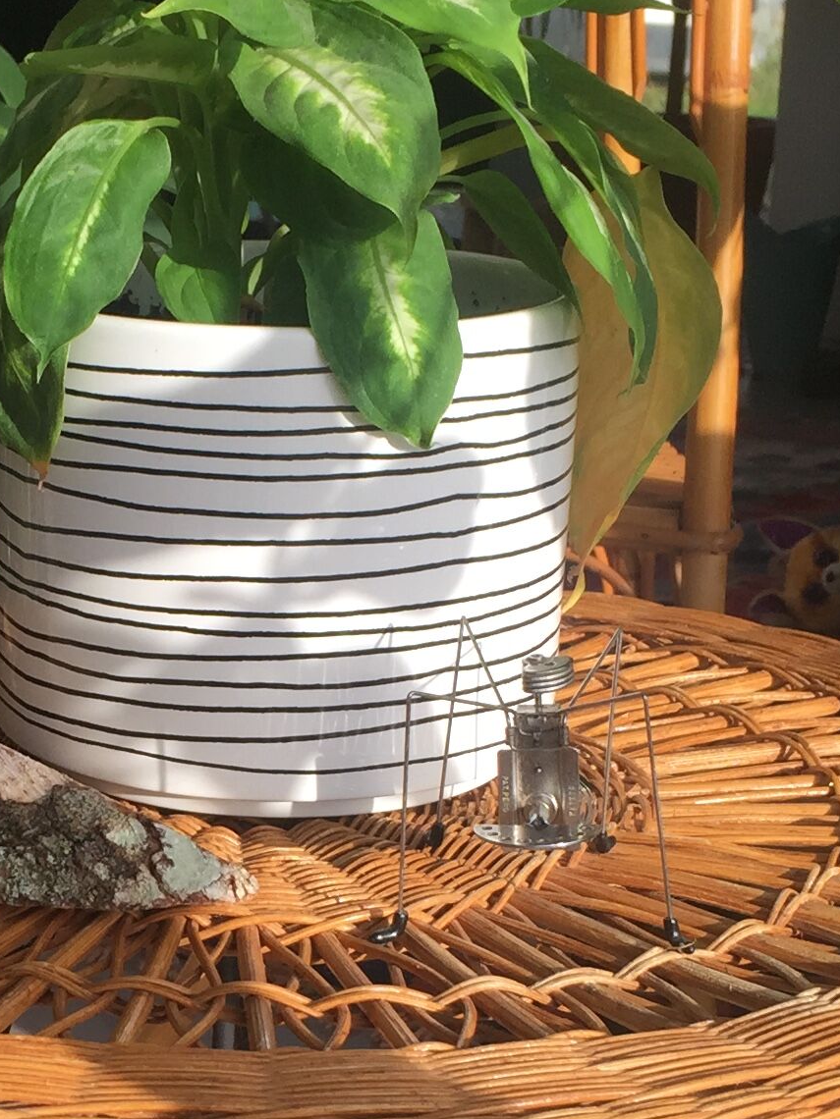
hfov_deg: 17.5
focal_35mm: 83
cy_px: 815
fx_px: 2685
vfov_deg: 23.4
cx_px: 107
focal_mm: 4.15
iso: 32
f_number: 2.2
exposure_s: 1/599
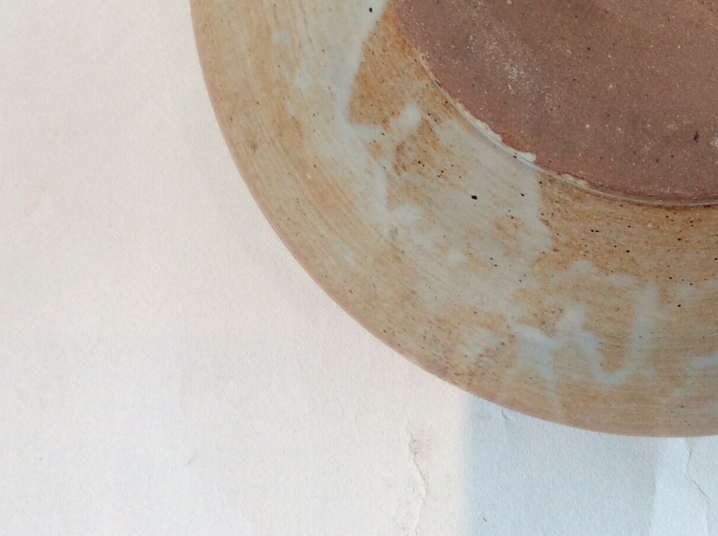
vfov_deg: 20.7
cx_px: 647
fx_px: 1408
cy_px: -22
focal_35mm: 68
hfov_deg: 27.6
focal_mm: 3.3
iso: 50
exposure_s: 1/25
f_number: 2.4
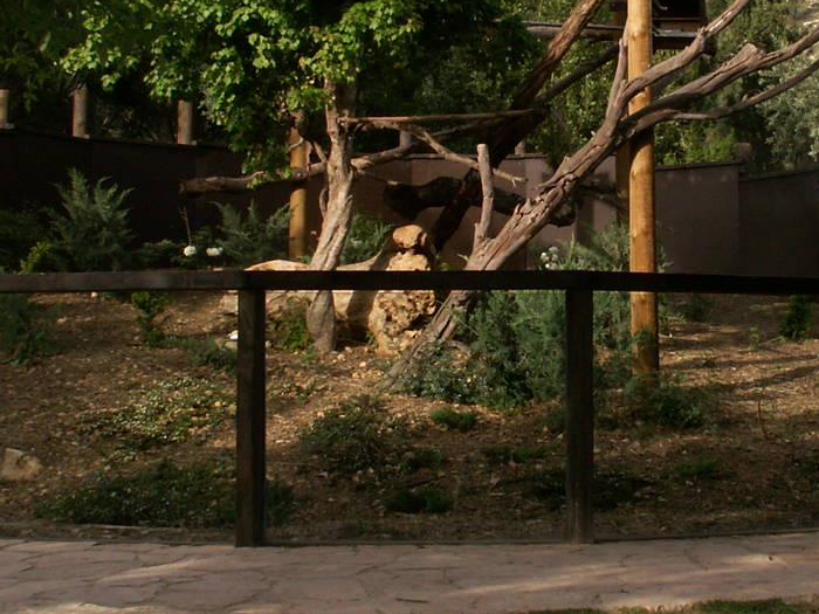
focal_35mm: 80
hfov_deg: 24.2
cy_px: 209
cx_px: 580
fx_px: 1893
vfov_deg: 18.4
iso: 50
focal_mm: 5.86
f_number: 5.6
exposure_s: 1/125
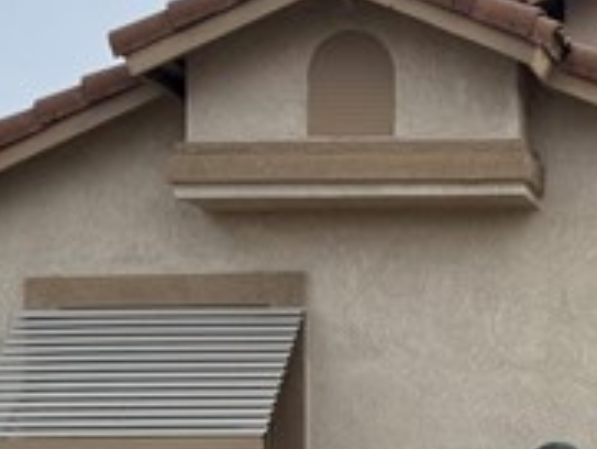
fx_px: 1467
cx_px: 759
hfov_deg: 21.1
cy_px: 502
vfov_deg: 16.8
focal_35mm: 85
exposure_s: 1/4950
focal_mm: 6.76
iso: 80
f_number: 1.78
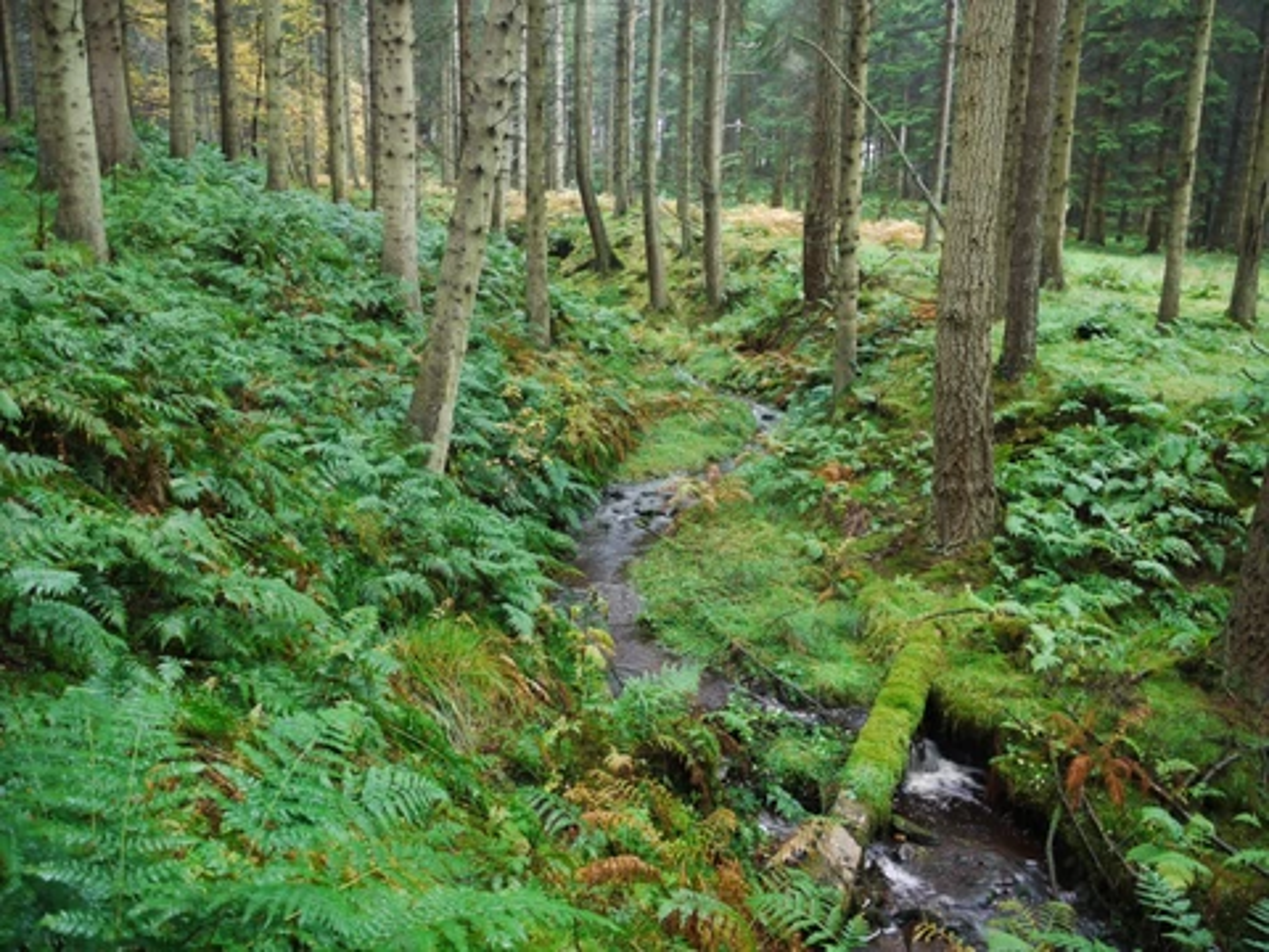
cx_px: 634
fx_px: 1026
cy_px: 476
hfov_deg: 63.4
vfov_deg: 49.7
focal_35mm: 28
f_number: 3.5
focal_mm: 14
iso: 400
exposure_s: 1/13
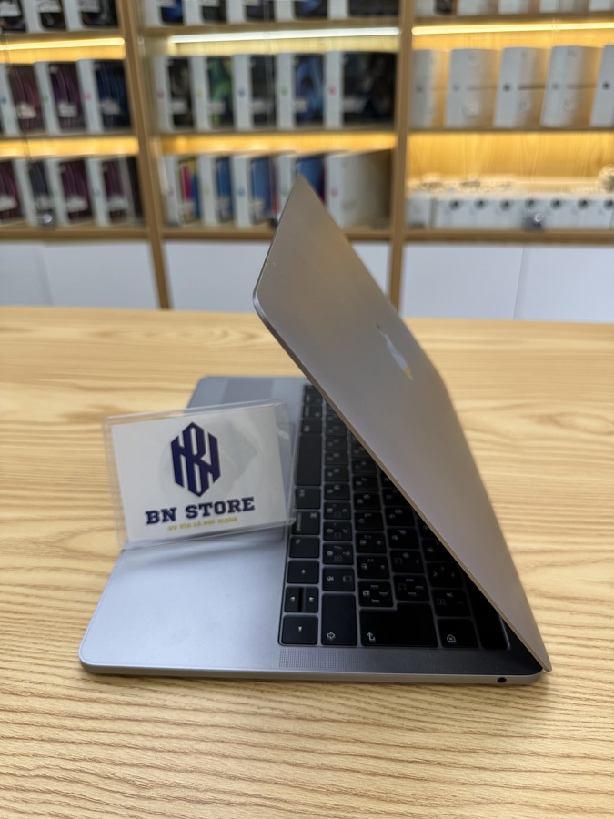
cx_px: 307
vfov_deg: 71.6
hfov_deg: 56.8
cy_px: 410
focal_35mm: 24
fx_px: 568
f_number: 1.78
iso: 64
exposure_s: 1/120
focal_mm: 6.76
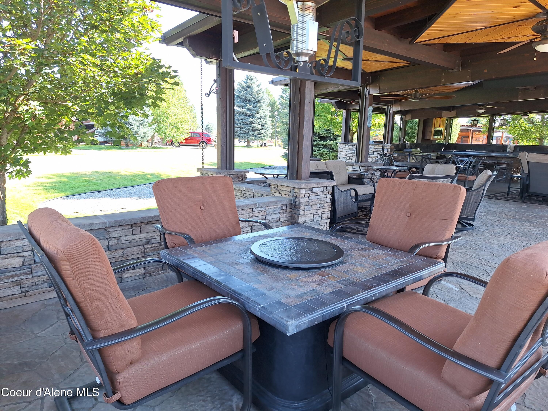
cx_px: 274
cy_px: 206
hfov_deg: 73.9
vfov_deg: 58.9
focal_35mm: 23
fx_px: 364
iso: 25
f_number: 1.8
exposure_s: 1/215
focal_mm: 5.54
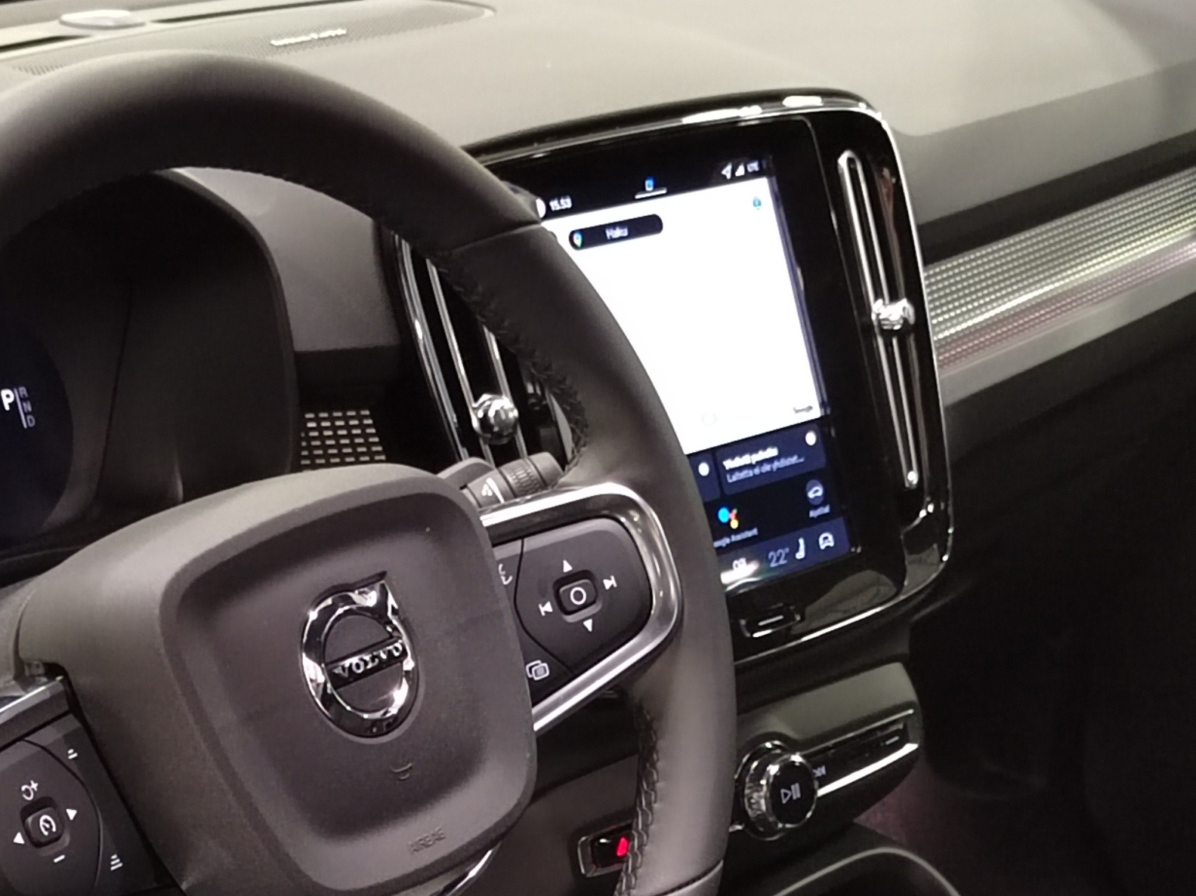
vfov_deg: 19.2
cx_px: 600
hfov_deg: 26.3
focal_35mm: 74
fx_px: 2557
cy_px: 964
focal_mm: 5.52
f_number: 1.9
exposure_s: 1/50
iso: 4160
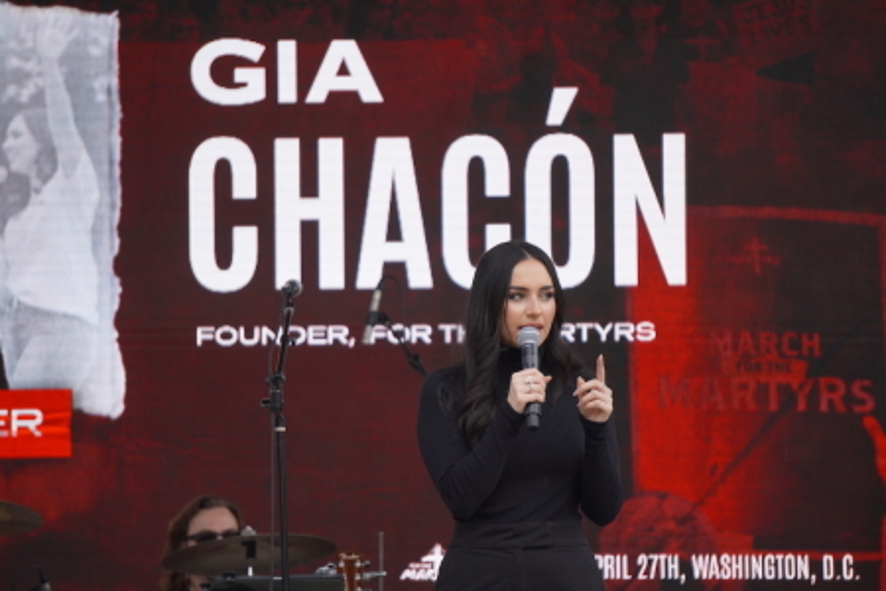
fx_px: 6312
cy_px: 296
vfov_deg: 5.4
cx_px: 443
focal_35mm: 256
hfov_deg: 8.0
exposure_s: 1/320
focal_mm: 171
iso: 250
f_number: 6.3
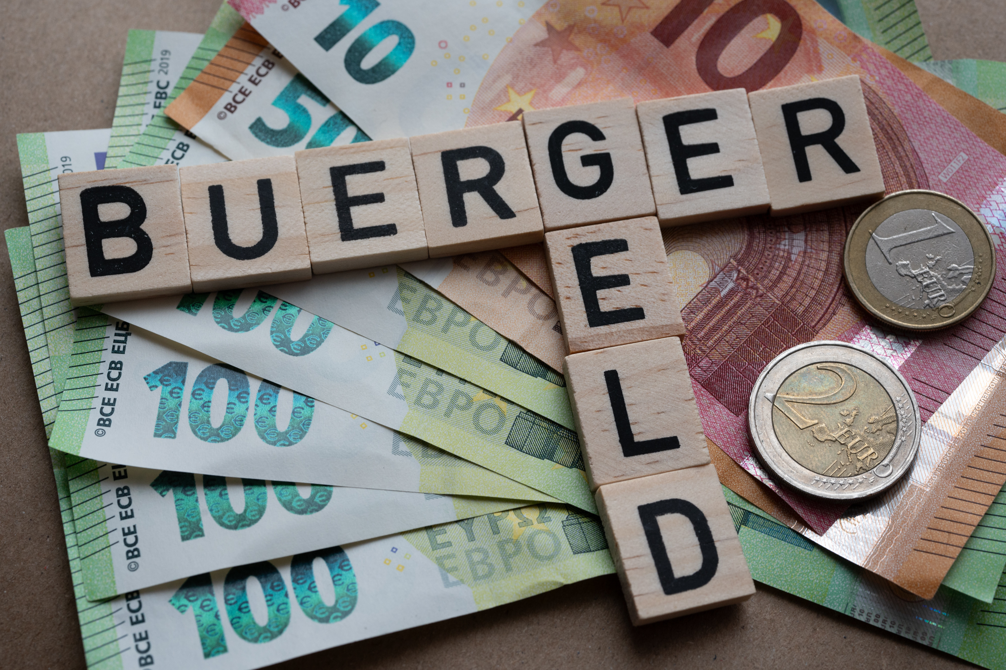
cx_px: 503
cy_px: 335
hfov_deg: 39.6
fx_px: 1396
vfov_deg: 27.0
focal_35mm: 50
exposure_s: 1/50
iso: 720
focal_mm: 50
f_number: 11
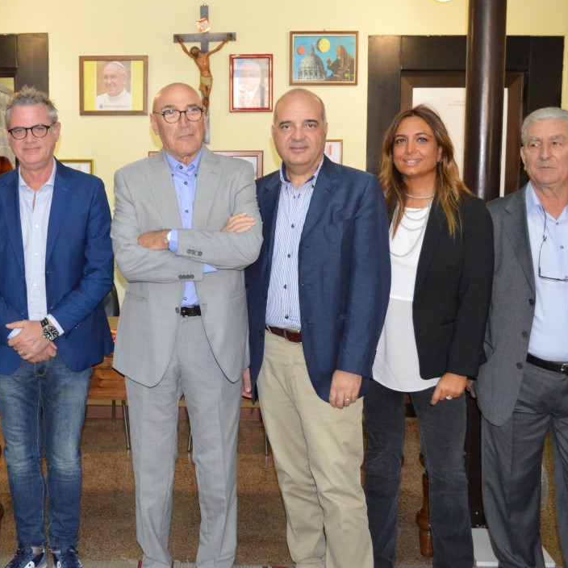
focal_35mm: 46
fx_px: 854
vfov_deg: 36.8
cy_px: 278
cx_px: 150
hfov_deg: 36.0
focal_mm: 22
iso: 2200
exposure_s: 1/60
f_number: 3.8
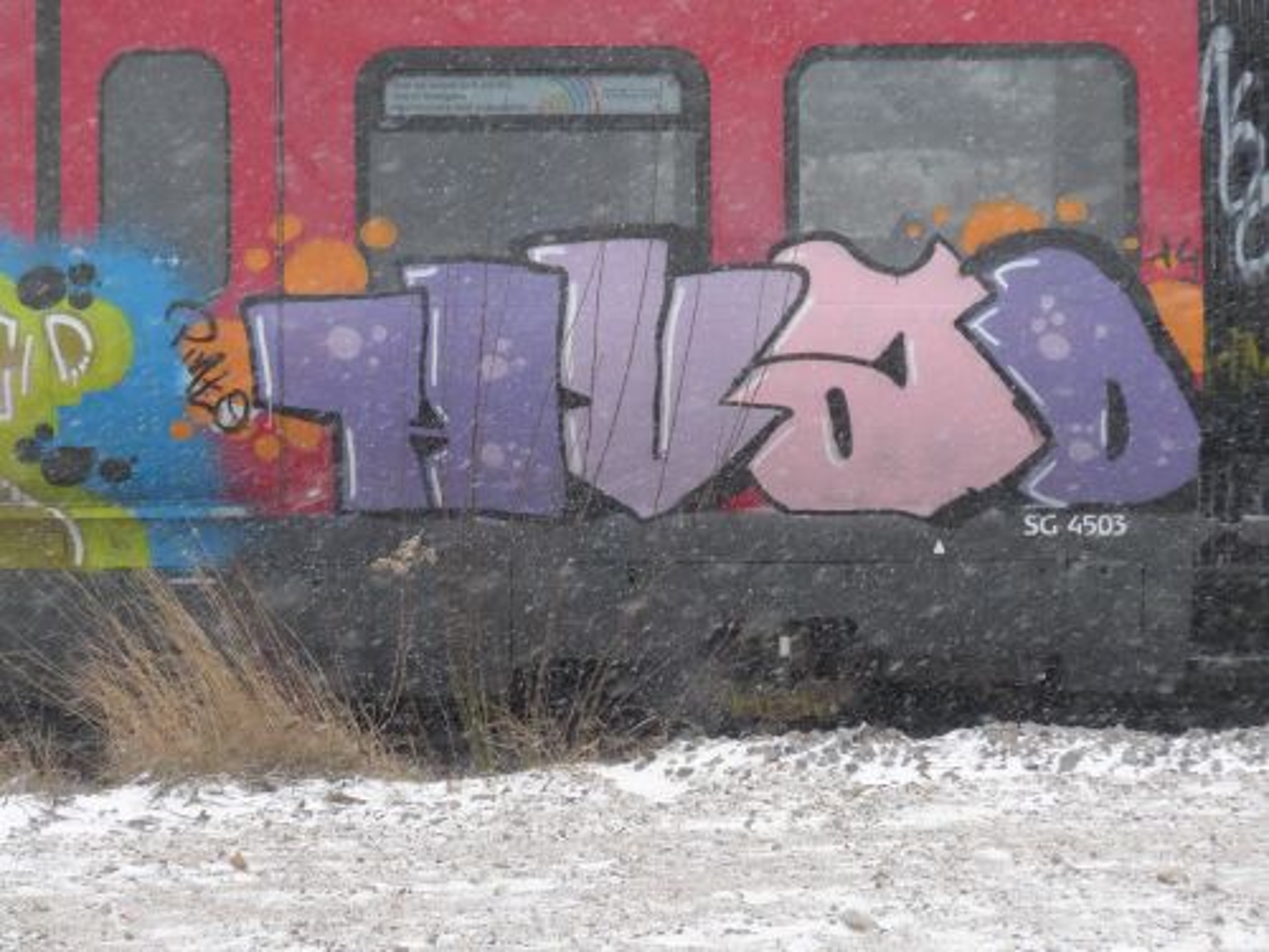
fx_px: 6452
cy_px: 476
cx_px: 634
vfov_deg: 8.4
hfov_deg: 11.2
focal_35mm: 176
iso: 1600
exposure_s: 1/400
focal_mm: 34.2
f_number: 5.6
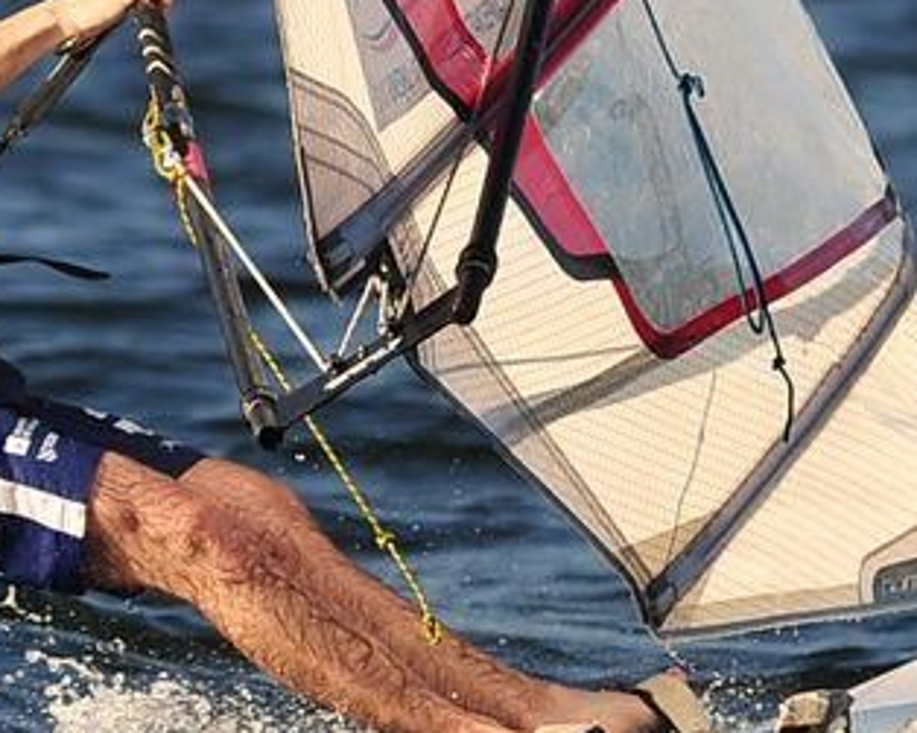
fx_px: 38879
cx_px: -88
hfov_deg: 1.4
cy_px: -89
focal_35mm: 1433
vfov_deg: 1.1
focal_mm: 300
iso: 125
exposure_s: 1/1250
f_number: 3.5
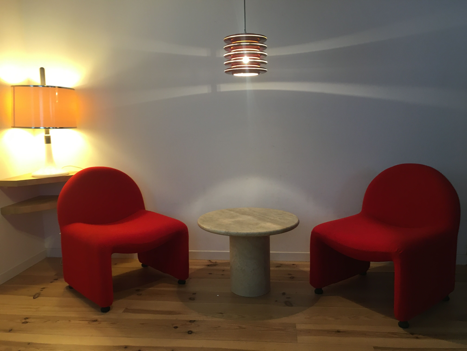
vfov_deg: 48.2
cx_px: 234
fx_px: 391
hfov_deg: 61.7
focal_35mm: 29
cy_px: 176
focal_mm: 4.15
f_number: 2.2
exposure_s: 1/33
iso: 100
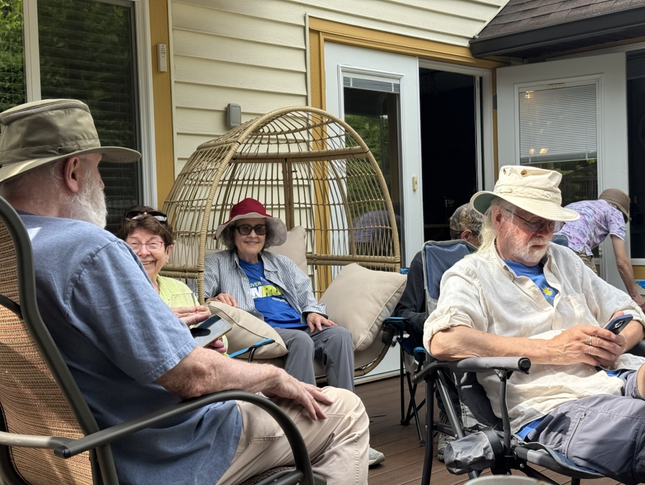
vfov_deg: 30.3
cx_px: 322
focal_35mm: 48
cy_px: 242
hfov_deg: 39.6
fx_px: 895
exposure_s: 1/1543
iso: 100
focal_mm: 6.76
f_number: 1.78
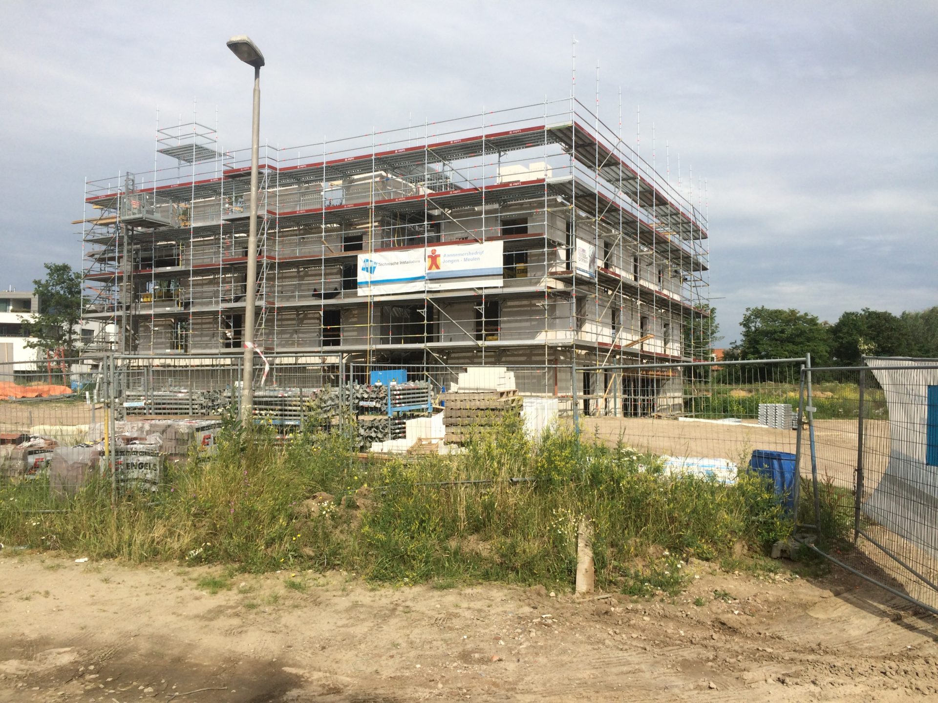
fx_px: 786
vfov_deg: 48.2
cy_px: 352
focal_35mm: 29
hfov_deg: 61.7
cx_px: 469
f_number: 2.2
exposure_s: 1/2933
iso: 32
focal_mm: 4.15
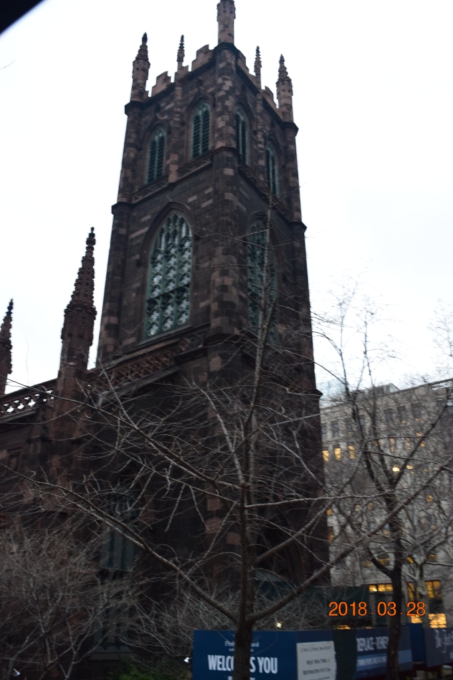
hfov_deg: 43.6
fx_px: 567
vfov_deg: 61.9
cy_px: 340
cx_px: 226
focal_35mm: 30
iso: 1600
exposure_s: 1/60
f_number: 5.6
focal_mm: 20
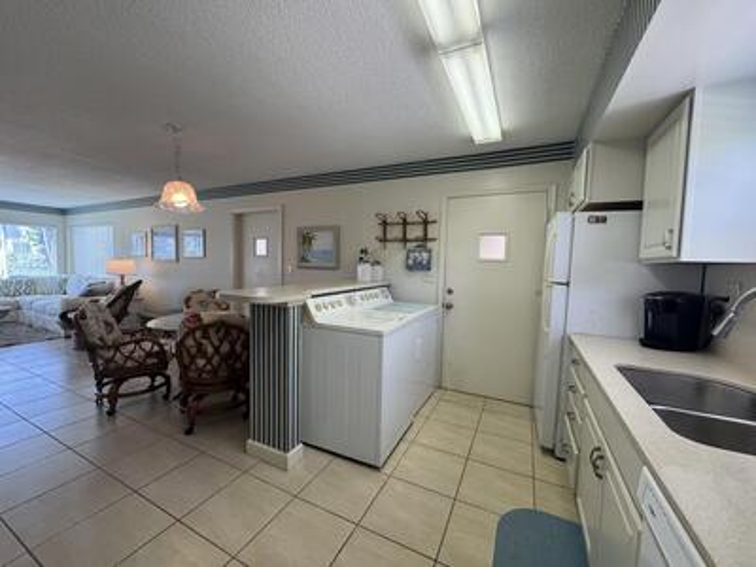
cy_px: 284
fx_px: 306
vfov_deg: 85.7
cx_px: 378
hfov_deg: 102.1
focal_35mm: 14
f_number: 2.2
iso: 160
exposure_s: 1/120
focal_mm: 2.22
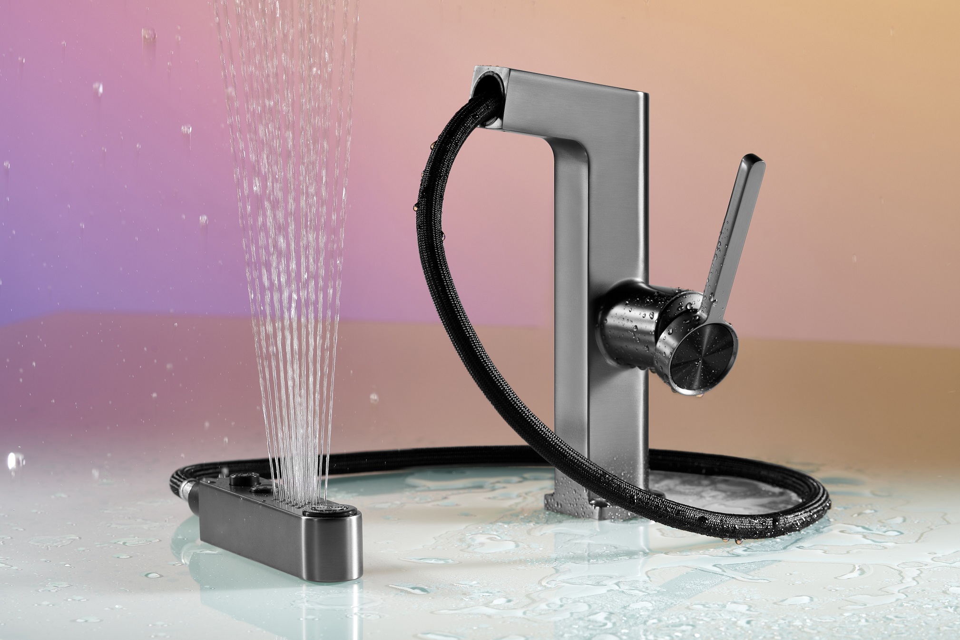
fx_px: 3200
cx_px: 480
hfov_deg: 17.1
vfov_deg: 11.4
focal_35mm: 120
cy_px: 320
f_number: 10
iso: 64
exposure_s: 1
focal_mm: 120
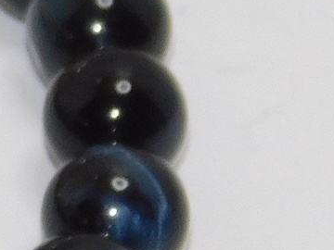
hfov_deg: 1.5
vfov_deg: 1.2
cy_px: 26
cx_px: -610
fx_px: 12341
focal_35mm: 1279
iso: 200
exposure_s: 1/60
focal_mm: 32.7
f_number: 5.4
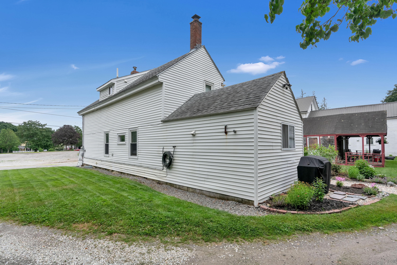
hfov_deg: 93.3
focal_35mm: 17
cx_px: 198
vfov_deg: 70.5
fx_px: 187
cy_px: 132
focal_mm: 17
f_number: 8
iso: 800
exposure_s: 1/2000
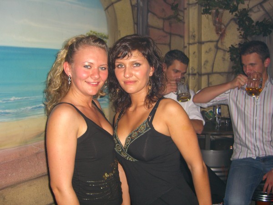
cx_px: 136
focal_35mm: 38
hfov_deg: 49.0
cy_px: 102
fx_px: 300
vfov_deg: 37.7
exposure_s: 1/60
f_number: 2.8
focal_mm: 7.9
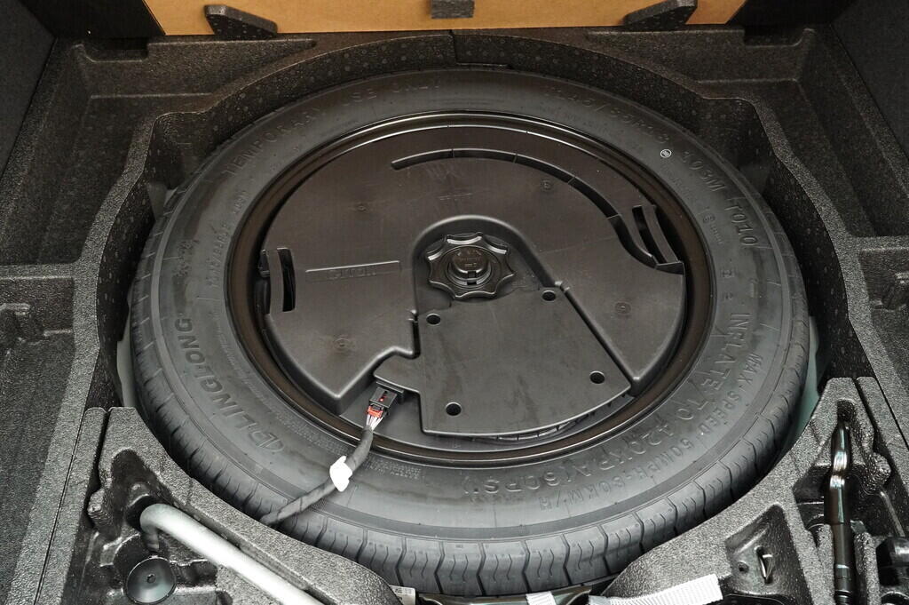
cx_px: 454
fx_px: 908
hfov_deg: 53.2
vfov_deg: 36.8
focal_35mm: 36
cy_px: 302
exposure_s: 1/80
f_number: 5.6
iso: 6400
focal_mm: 24
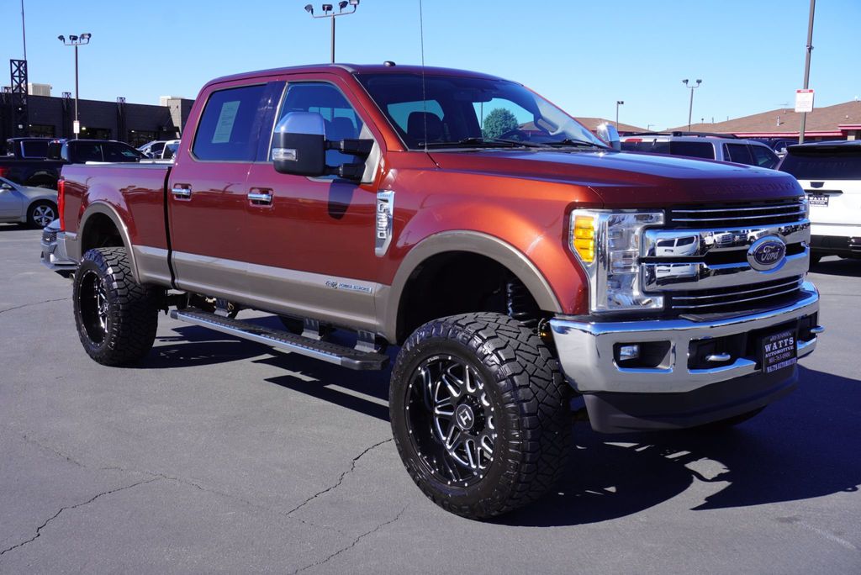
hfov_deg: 51.3
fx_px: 897
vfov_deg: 35.5
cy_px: 288
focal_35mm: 38
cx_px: 430
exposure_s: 1/125
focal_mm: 25
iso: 100
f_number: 9
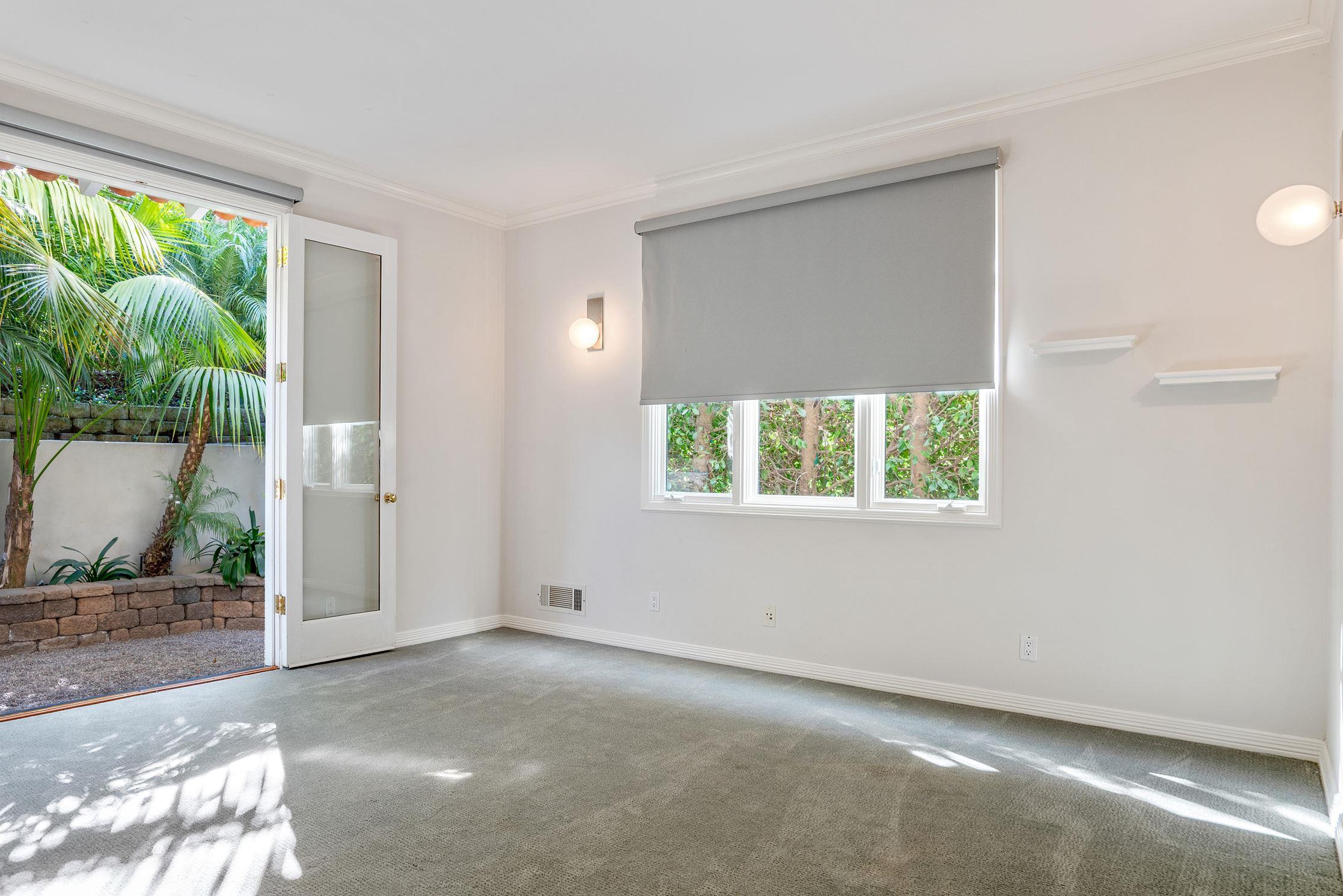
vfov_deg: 57.2
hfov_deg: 77.2
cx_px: 505
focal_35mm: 22
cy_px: 453
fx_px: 821
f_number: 7.1
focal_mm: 16
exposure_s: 1/13
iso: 125
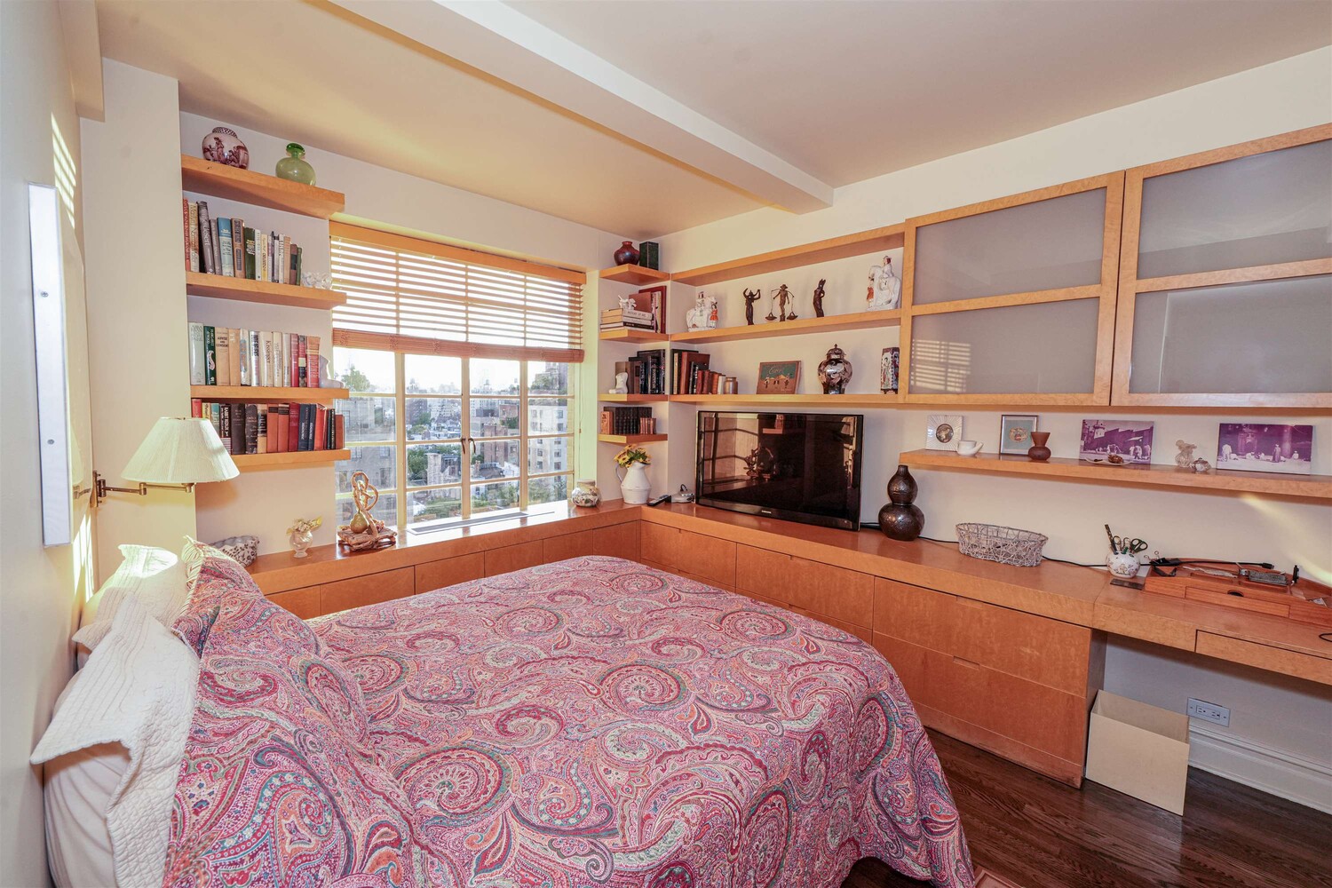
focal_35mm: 12
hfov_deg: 112.6
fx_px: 444
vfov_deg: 90.0
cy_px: 444
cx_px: 666
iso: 1250
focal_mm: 12
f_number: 9
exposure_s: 1/60
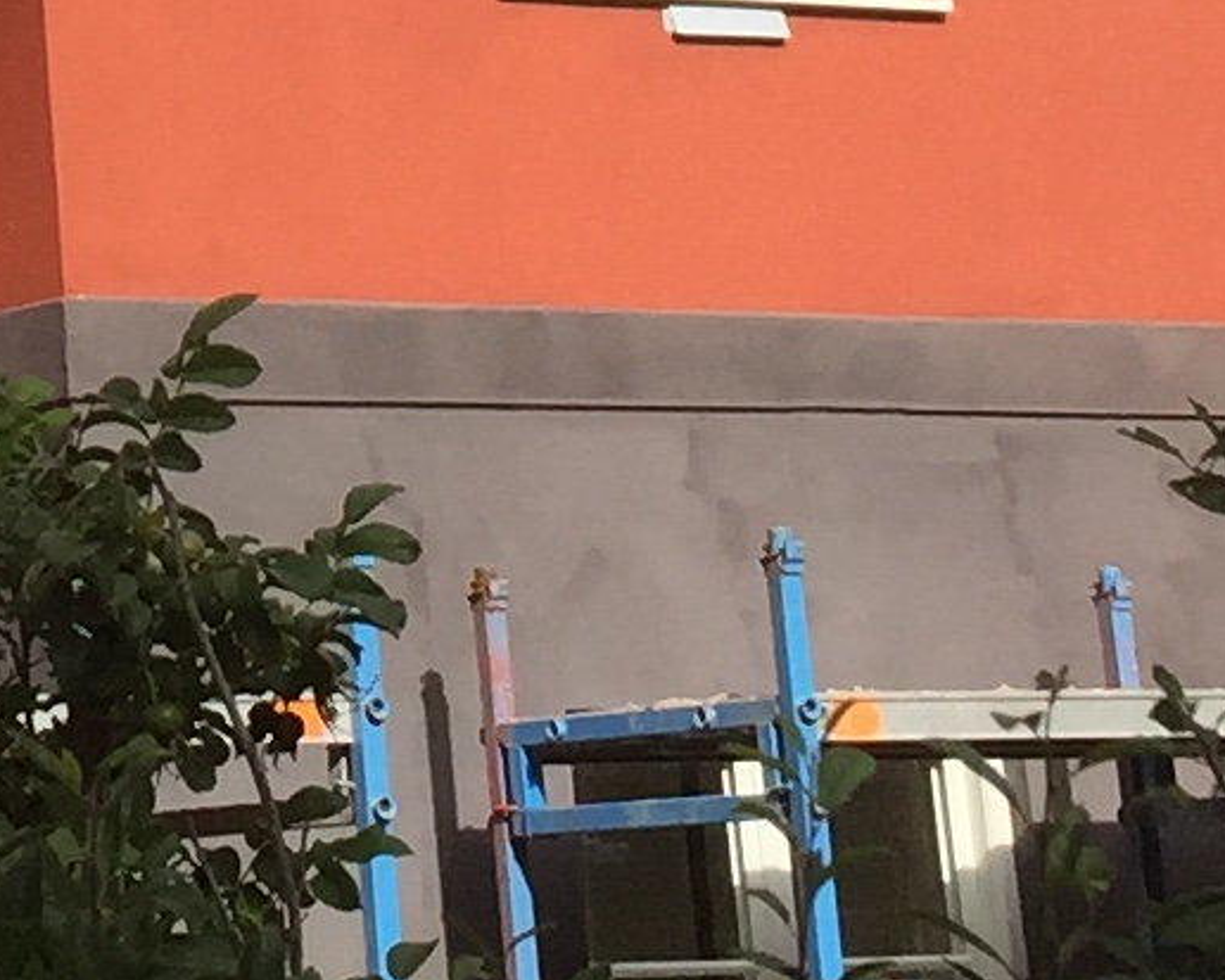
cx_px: -586
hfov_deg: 10.4
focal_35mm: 179
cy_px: -1030
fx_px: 6491
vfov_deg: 8.2
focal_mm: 4.15
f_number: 2.2
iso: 32
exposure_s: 1/2475
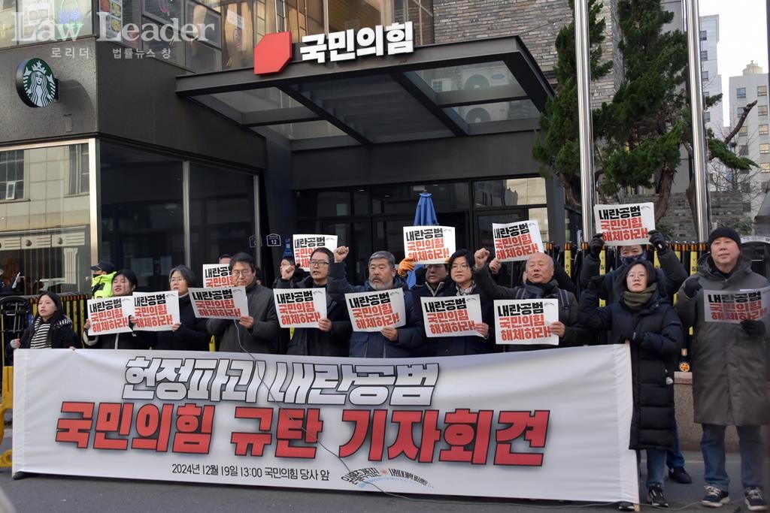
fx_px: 834
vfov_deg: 34.2
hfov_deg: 49.5
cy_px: 256
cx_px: 385
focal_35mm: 39
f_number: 8
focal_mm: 26
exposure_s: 1/400
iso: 800
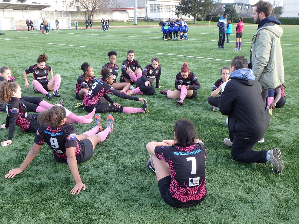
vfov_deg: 41.8
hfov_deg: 54.0
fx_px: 294
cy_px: 112
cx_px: 150
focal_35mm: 34
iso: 125
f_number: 4.9
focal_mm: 6
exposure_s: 1/80
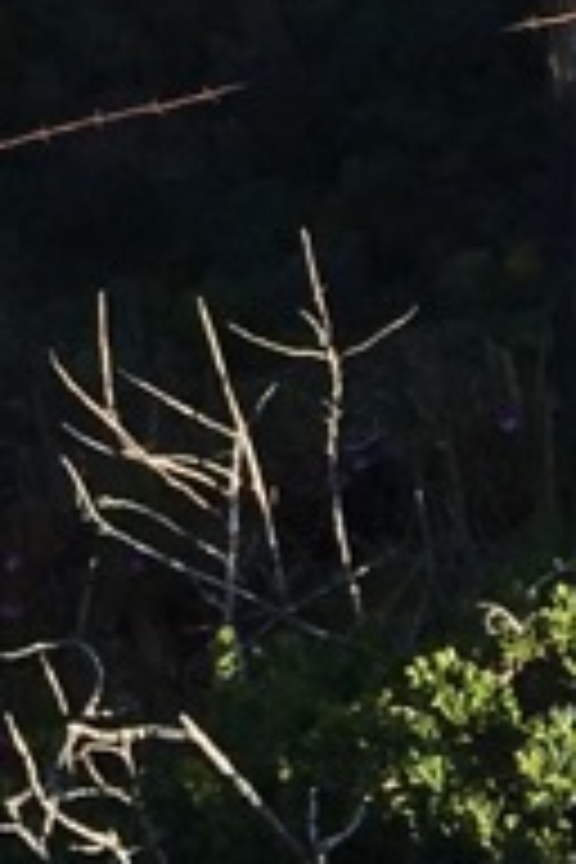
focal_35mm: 201
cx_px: -954
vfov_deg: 9.3
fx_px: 4824
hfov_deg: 6.4
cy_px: -1107
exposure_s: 1/1425
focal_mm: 4.15
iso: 25
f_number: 2.2
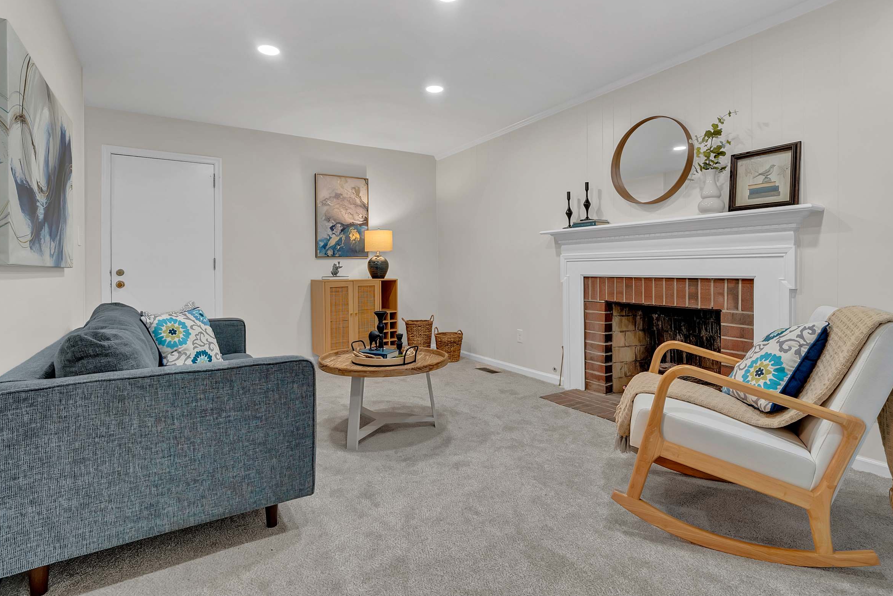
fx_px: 422
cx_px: 445
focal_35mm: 17
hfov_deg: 93.3
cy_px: 281
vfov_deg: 70.4
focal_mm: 16
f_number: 9
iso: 250
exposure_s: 1/6
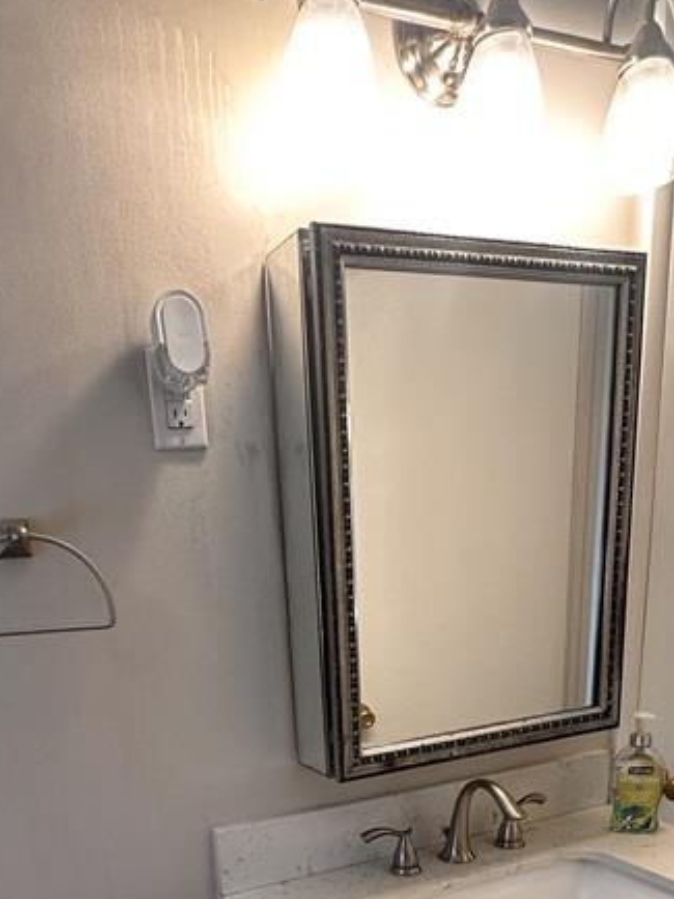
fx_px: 806
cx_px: 268
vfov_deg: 51.9
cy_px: 798
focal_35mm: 31
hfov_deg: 45.1
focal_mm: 2.22
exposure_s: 1/60
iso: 200
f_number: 2.2
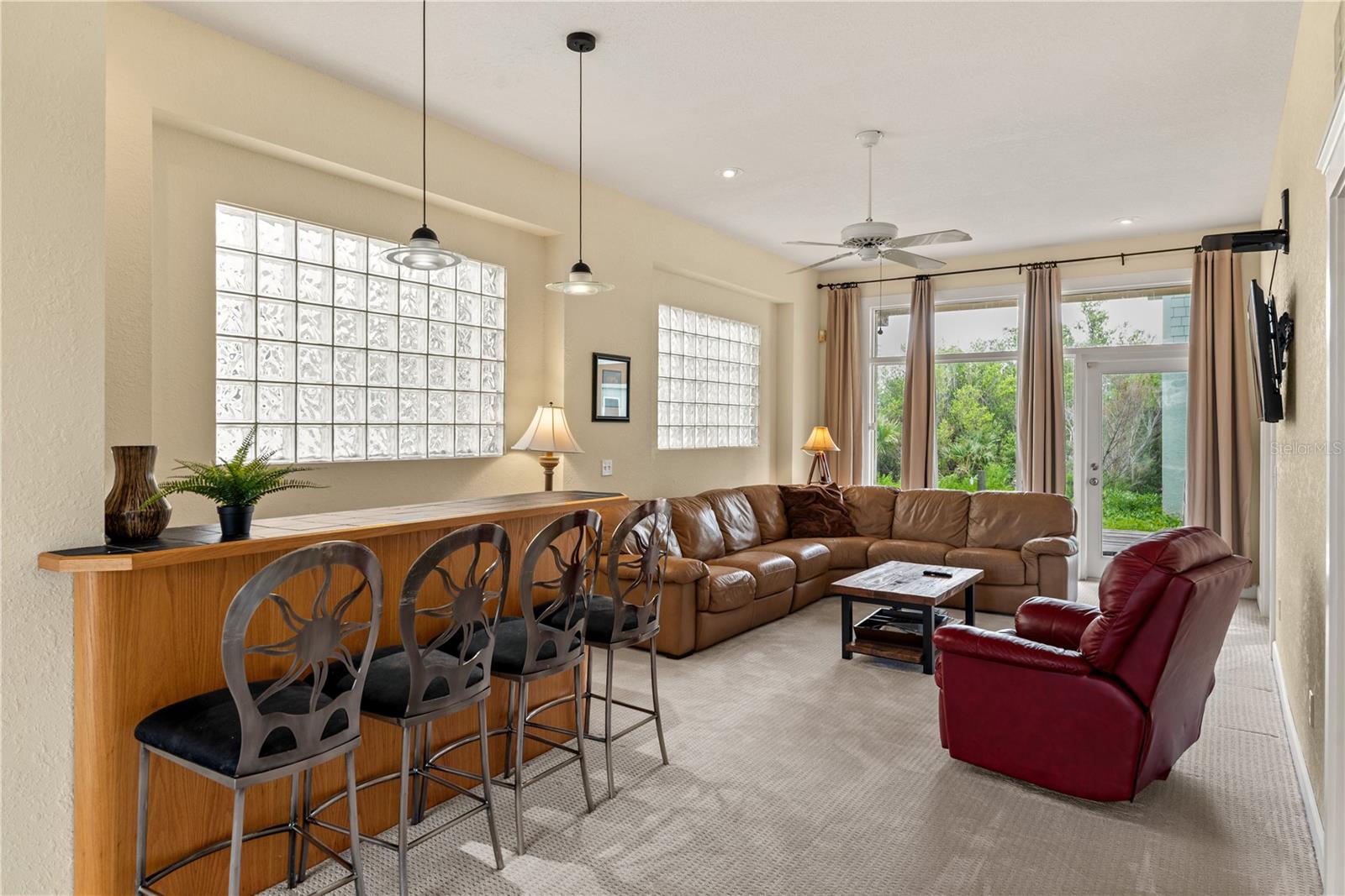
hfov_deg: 81.2
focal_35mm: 21
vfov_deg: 59.5
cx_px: 672
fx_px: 785
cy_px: 448
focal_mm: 21
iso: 250
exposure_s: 1/3
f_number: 8
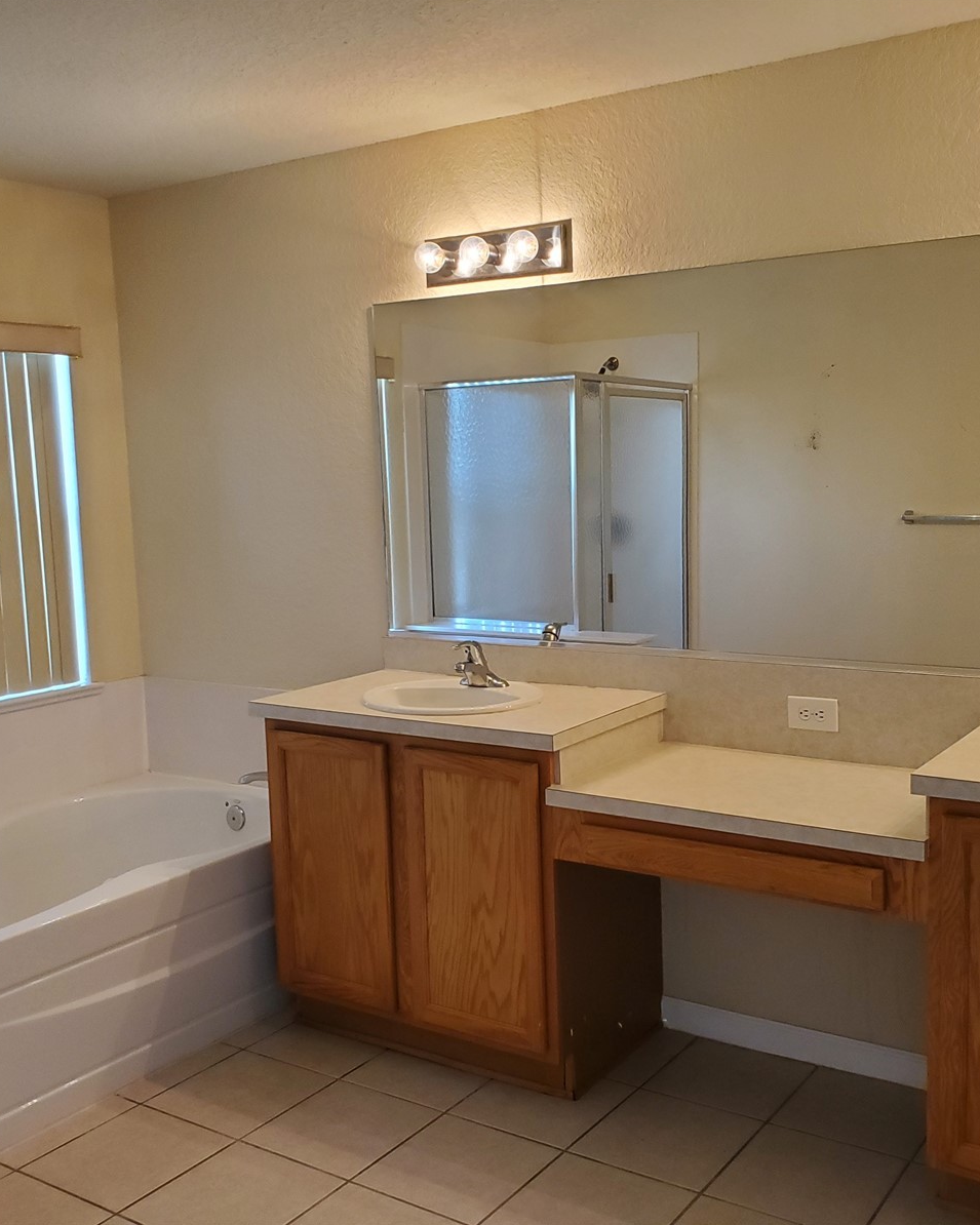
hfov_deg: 43.2
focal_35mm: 34
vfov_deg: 52.8
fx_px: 1233
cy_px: 610
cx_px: 560
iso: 320
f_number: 2.4
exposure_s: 1/120
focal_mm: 4.3
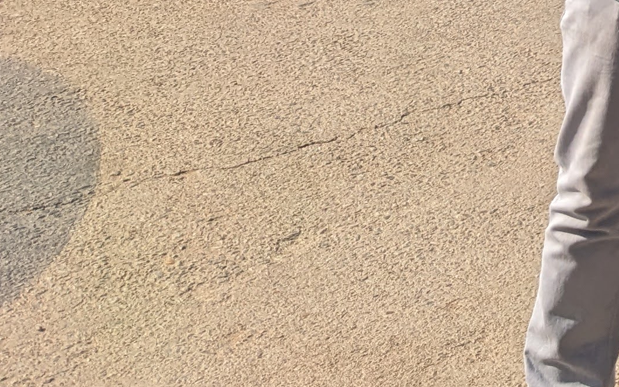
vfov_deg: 10.8
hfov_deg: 15.9
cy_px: -416
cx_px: 1147
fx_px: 1839
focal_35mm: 109
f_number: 1.73
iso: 62
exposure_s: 1/2597
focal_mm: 4.38
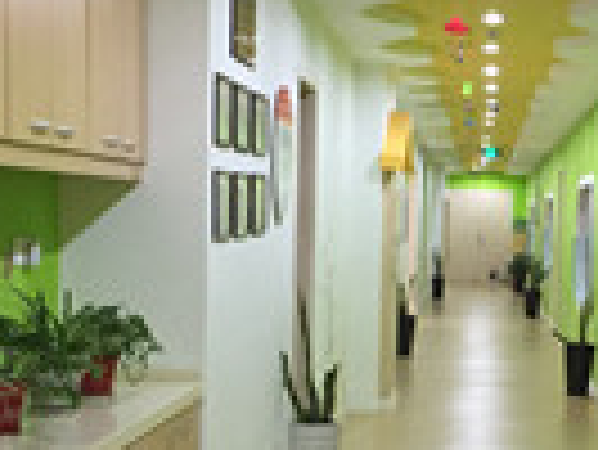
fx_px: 1504
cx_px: 481
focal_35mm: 87
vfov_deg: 16.7
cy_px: 414
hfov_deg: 22.2
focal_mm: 4.15
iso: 320
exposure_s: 1/33
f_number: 2.2
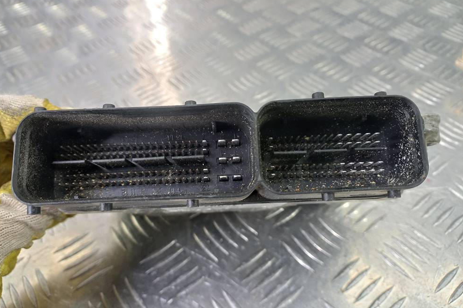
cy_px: 150
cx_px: 227
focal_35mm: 27
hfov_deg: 67.4
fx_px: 347
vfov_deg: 47.9
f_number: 1.8
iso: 160
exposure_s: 1/50
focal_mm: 4.6
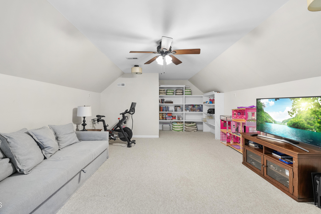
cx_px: 156
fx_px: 125
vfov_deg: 81.2
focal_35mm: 14
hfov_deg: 104.2
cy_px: 100
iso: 800
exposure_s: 1/2.5
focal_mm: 13
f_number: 7.1
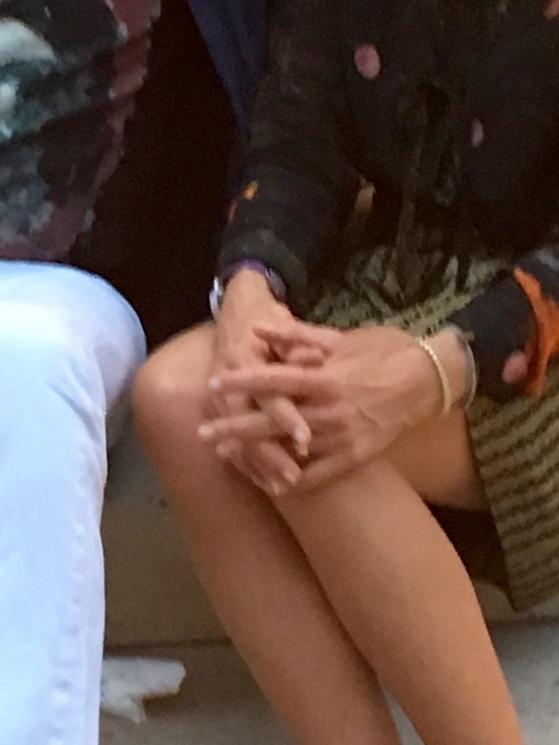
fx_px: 3361
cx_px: 59
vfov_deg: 12.7
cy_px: 268
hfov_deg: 9.5
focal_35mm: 156
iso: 200
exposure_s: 1/20
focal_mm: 4.15
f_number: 2.2
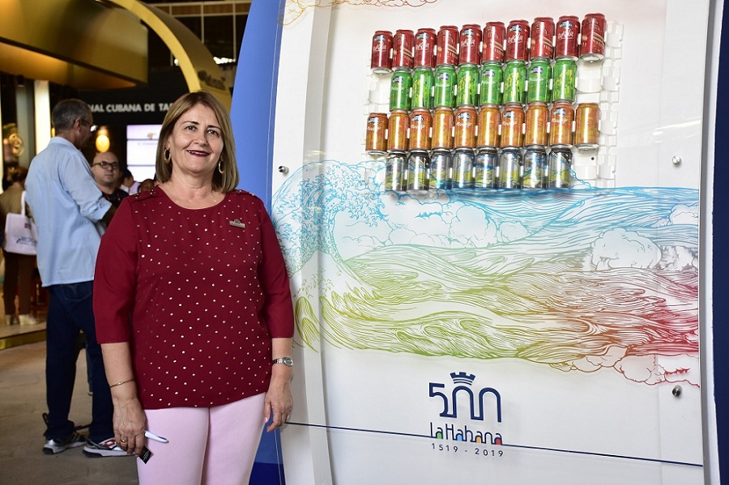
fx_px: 1154
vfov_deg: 23.8
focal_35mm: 57
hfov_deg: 35.1
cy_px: 242
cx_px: 364
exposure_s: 1/80
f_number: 4.2
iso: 800
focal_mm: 38
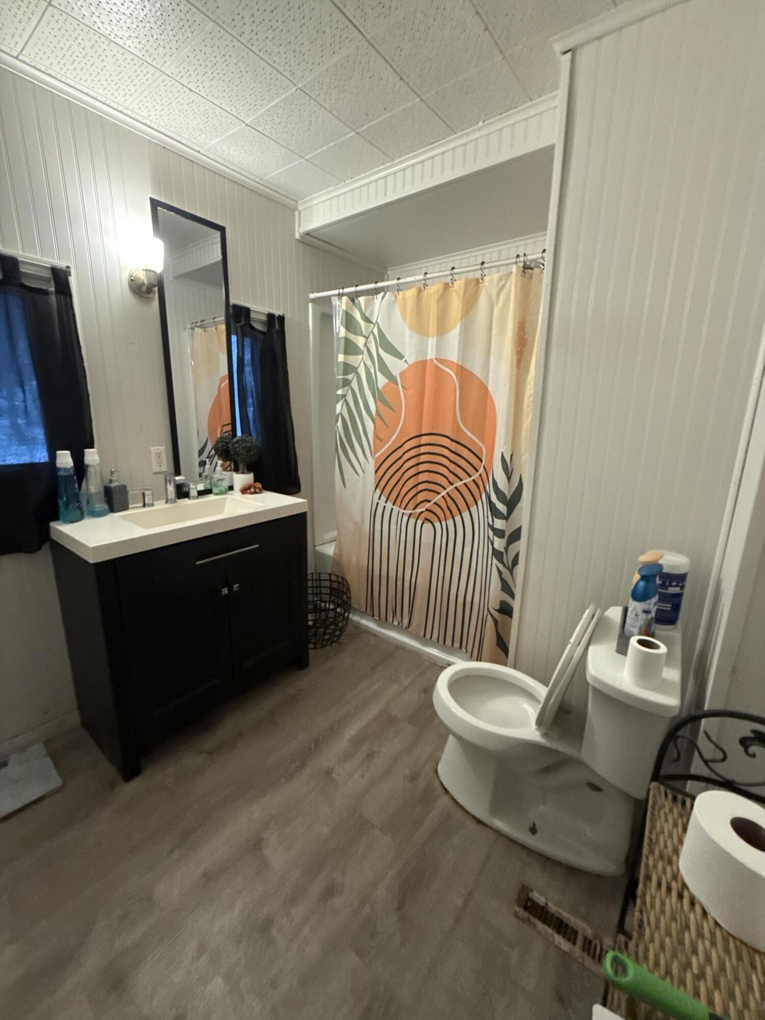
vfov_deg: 102.1
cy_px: 510
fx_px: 413
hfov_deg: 85.7
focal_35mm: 14
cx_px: 382
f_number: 2.2
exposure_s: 1/60
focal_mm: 2.22
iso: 800
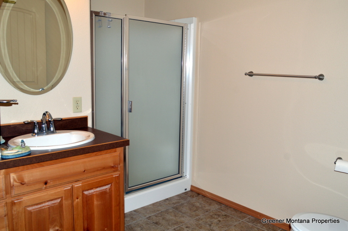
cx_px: 174
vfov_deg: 43.6
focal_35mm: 30
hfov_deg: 62.0
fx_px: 290
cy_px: 116
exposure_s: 1/60
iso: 140
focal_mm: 20
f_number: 8
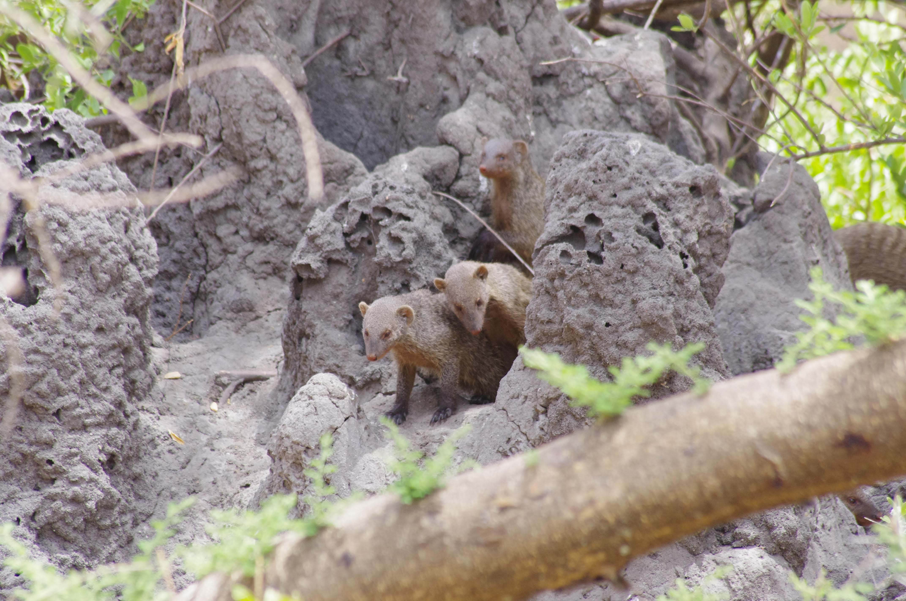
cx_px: 453
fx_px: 11311
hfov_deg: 4.6
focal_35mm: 450
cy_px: 300
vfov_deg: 3.0
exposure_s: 1/320
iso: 800
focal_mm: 300
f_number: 10
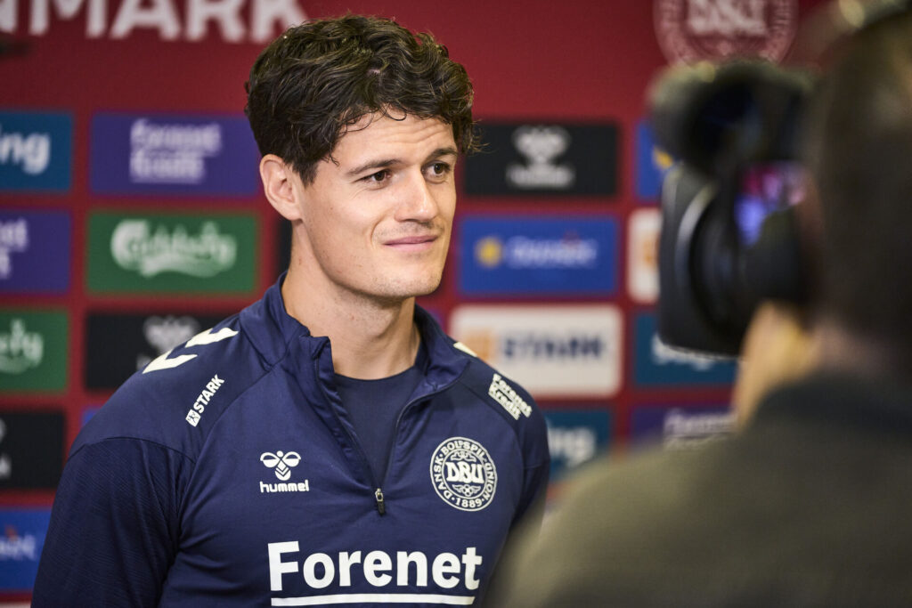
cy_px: 304
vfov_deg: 9.2
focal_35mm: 150
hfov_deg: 13.7
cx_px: 456
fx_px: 3800
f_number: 2.8
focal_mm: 150
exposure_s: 1/250
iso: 4000
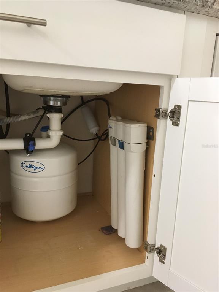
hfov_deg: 48.2
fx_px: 245
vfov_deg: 61.7
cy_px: 146
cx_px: 110
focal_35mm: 29
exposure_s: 1/15
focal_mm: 4.15
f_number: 2.2
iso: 200
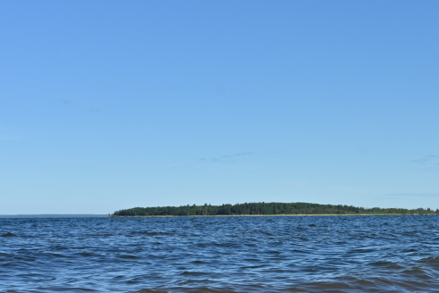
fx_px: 963
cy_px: 287
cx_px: 539
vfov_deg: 16.9
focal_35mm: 79
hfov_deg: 23.3
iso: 100
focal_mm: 24
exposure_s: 1/250
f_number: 11
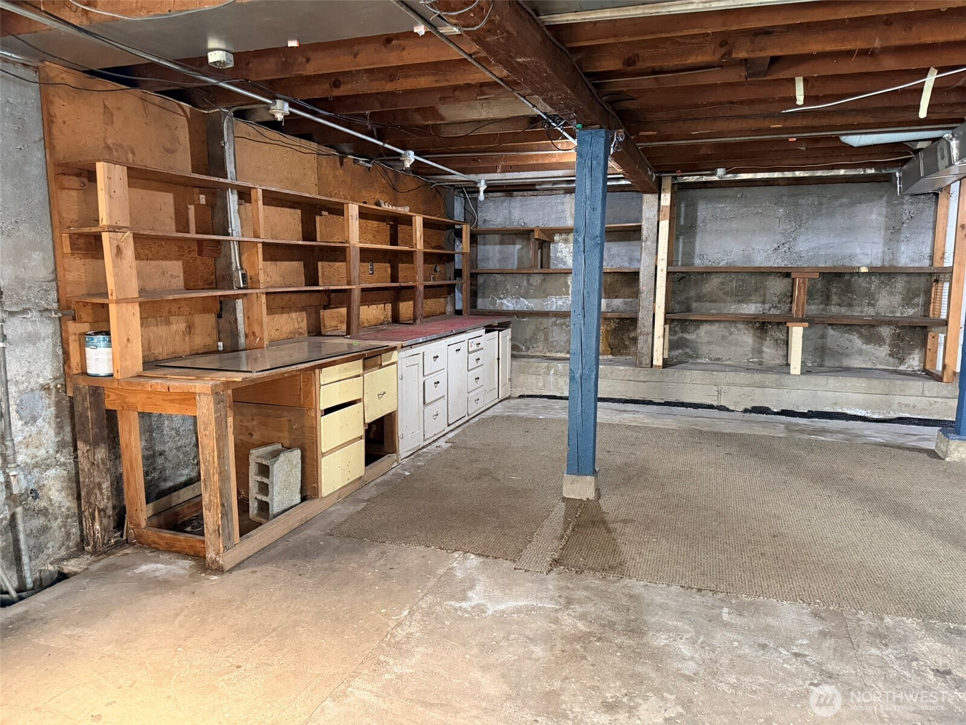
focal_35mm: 24
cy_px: 362
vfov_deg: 56.8
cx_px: 483
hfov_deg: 71.6
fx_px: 670
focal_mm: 6.76
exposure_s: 1/30
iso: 800
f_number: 1.78
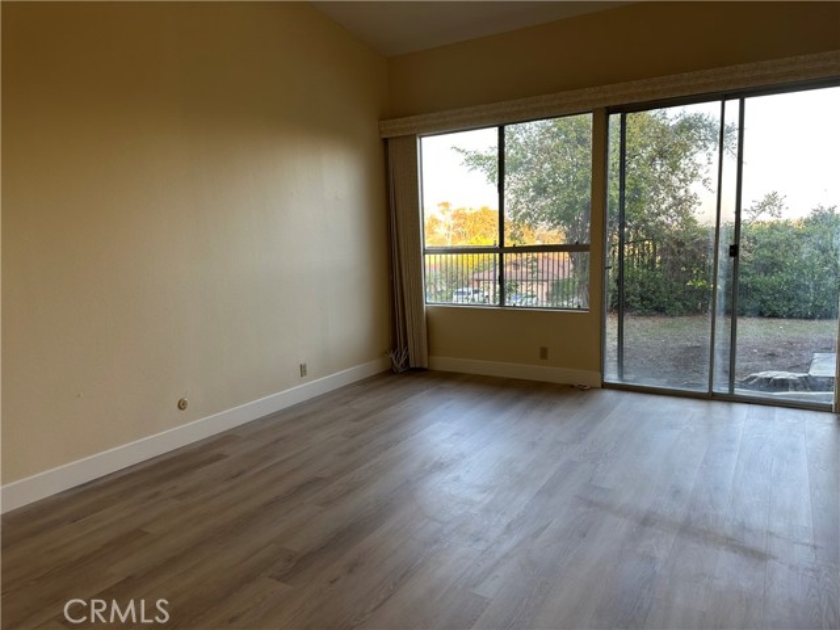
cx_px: 420
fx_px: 582
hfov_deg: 71.6
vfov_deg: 56.8
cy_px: 315
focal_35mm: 24
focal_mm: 6.86
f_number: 1.78
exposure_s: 1/120
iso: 100
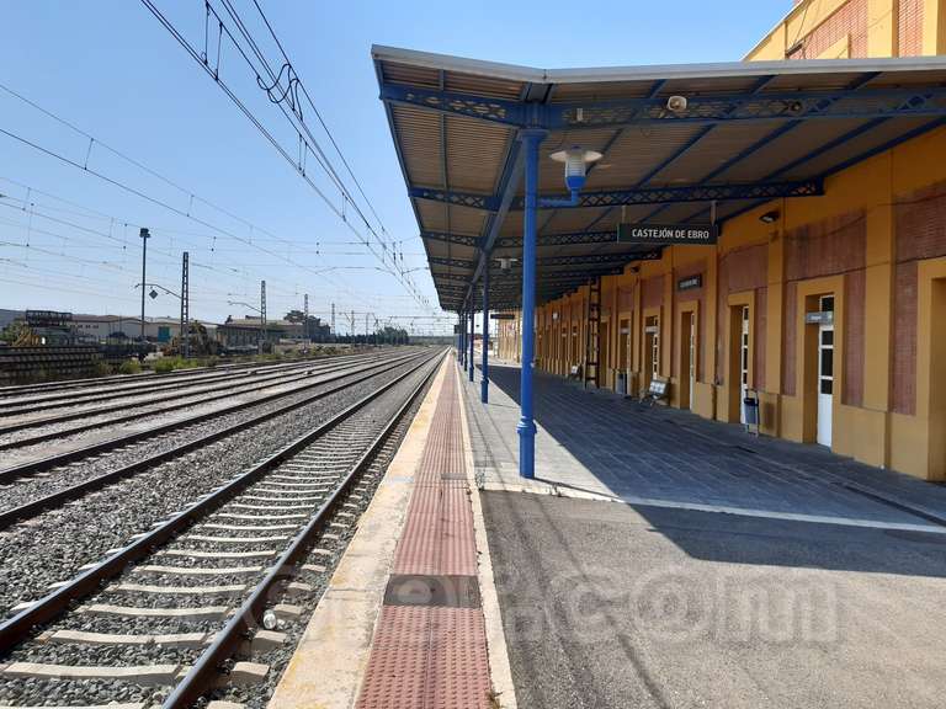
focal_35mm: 26
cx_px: 473
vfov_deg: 53.1
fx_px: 711
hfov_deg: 67.3
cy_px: 354
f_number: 1.7
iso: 40
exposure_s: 1/2469
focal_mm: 3.92
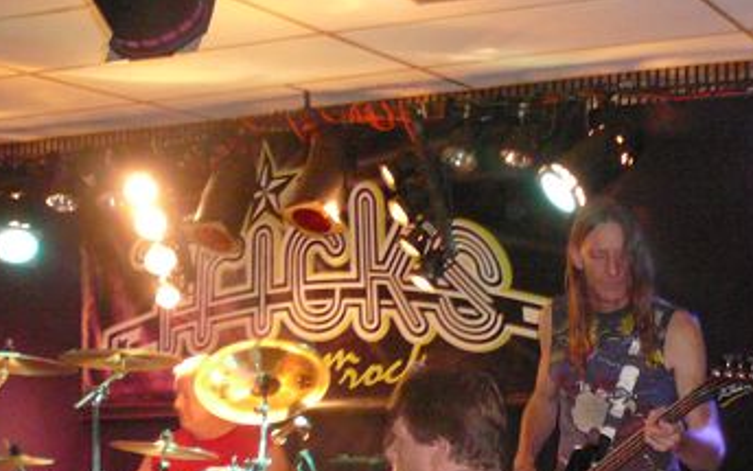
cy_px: 486
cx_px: 639
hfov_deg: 28.9
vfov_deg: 18.3
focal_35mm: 69
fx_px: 1416
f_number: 2.8
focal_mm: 5.2
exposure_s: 1/8
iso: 400
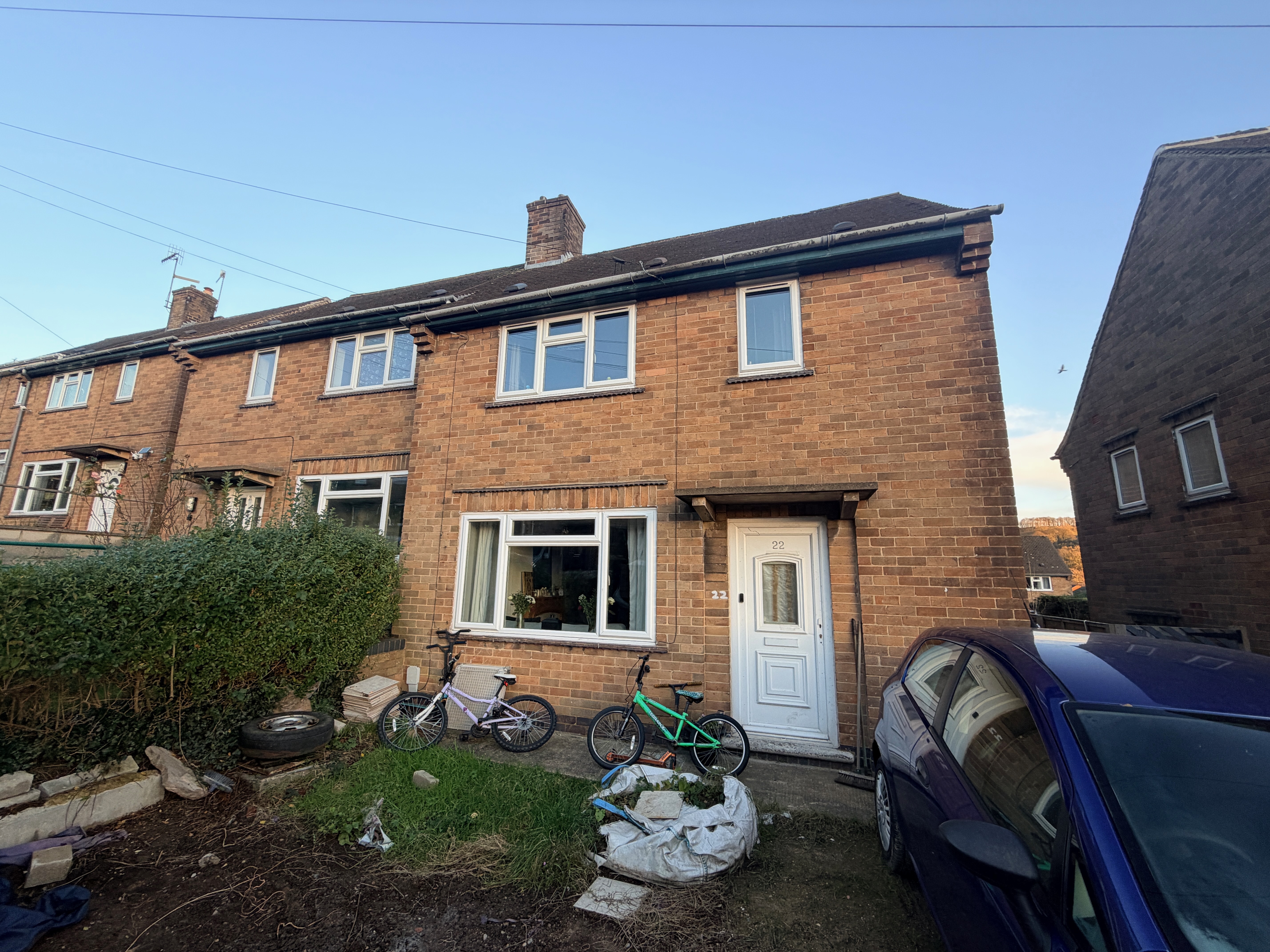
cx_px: 635
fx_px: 514
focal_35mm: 14
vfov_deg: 85.7
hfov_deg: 102.1
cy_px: 476
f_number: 2.2
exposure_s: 1/121
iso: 50
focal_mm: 2.22
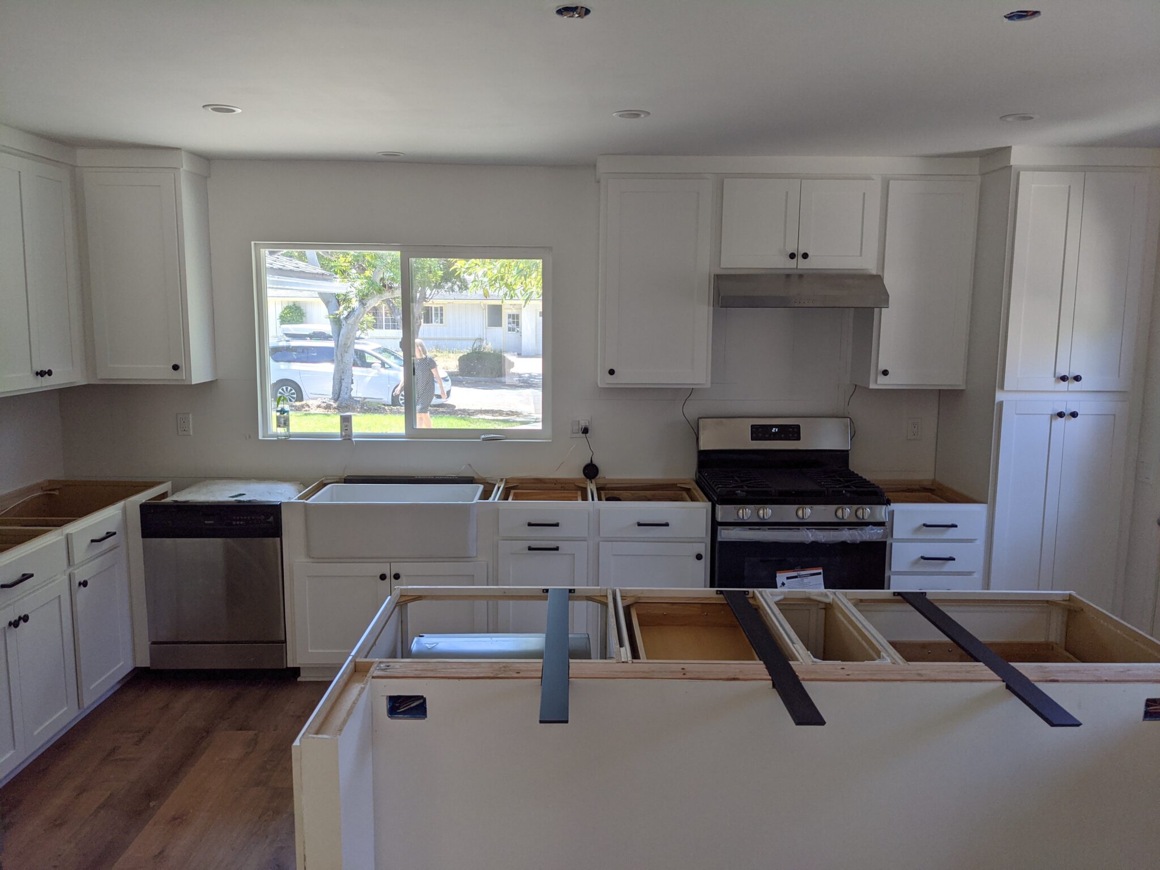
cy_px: 435
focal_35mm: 27
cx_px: 580
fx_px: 905
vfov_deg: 51.4
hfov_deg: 65.3
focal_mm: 4.38
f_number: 1.73
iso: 61
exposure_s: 1/379
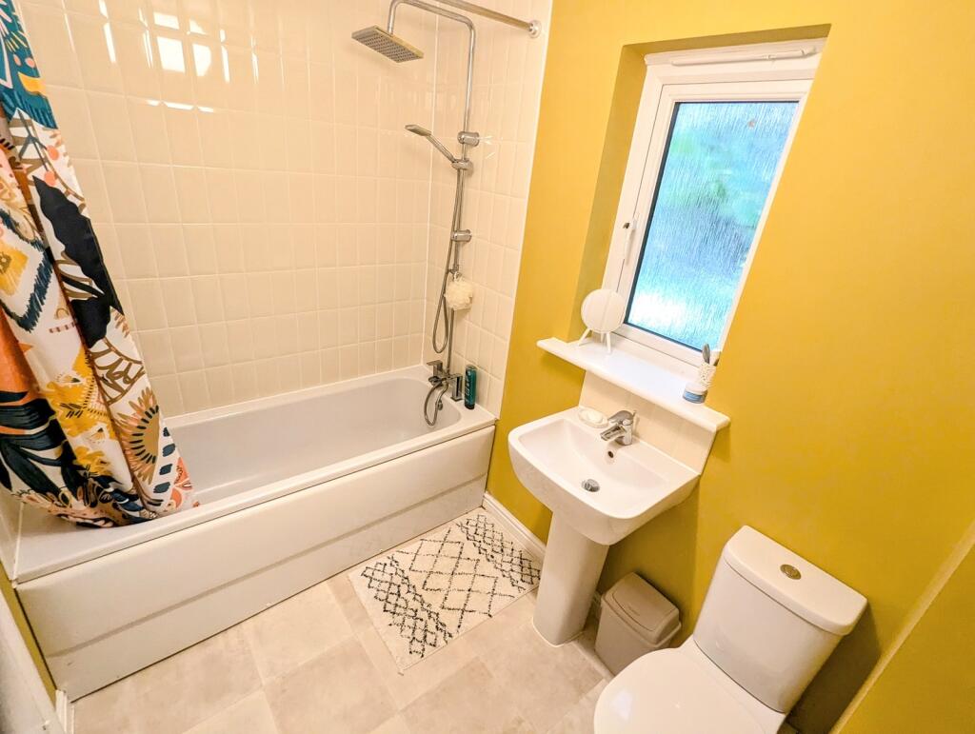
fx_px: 451
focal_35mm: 16
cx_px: 488
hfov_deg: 94.4
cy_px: 367
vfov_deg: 78.2
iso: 770
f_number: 2.2
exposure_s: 1/61.5
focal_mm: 2.35
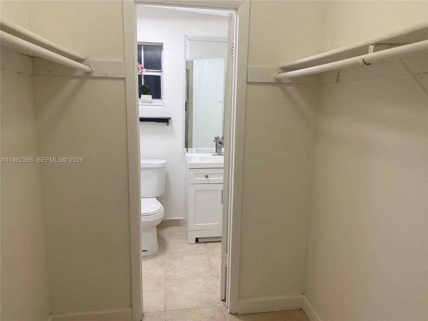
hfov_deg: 67.3
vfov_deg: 53.1
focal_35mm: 26
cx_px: 214
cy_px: 160
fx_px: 321
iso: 64
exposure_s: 1/60
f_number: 1.8
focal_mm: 4.25
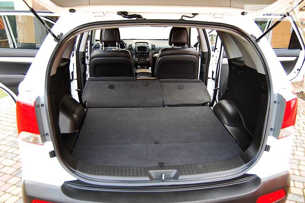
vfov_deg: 39.9
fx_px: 279
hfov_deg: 57.3
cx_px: 152
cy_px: 102
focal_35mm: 33
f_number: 3.8
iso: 400
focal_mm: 22
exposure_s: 1/60
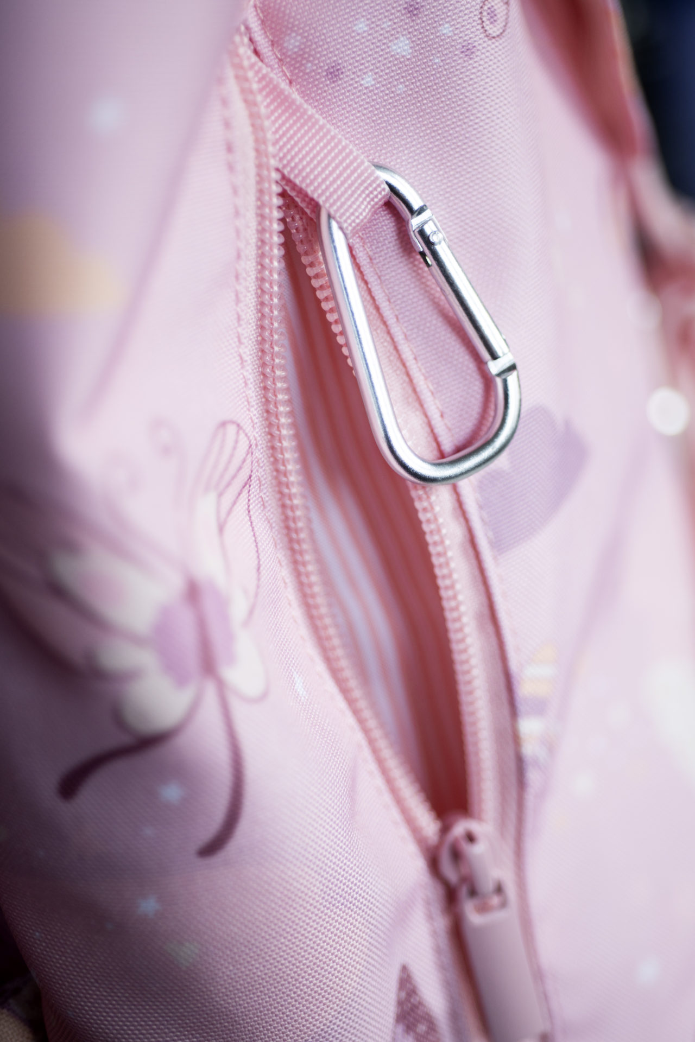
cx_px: 348
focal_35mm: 60
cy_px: 521
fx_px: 1737
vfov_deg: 33.4
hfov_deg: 22.6
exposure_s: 1/125
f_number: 3.2
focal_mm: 60
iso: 320
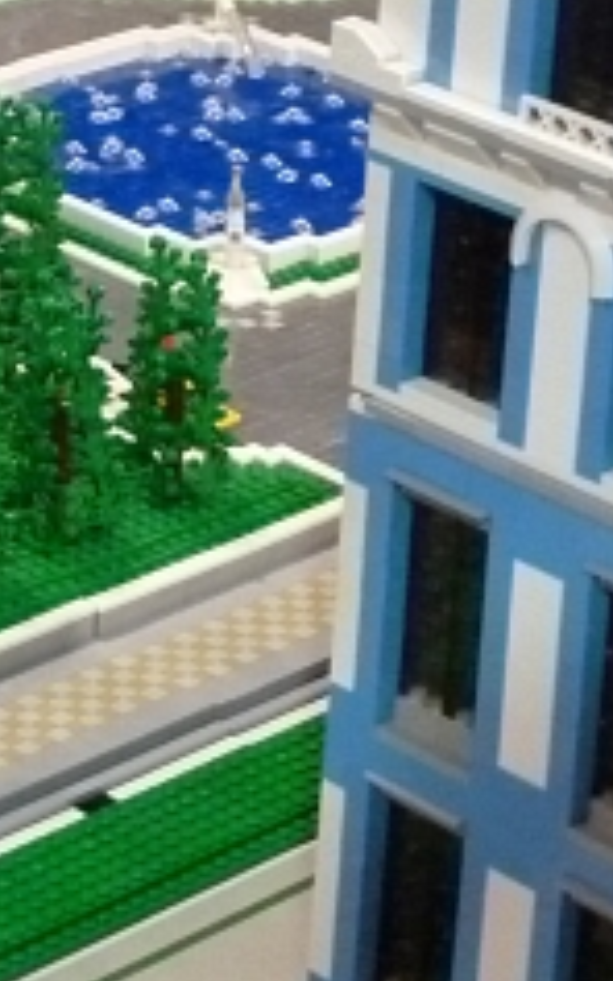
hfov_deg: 8.7
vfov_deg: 13.9
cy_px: 37
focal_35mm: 149
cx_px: -83
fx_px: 3985
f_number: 3.8
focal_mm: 8.5
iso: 800
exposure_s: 1/30
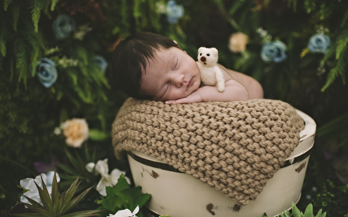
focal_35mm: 39
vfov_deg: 32.7
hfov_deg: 50.4
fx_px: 370
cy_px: 110
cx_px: 185
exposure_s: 1/125
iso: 320
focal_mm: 35
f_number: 1.8
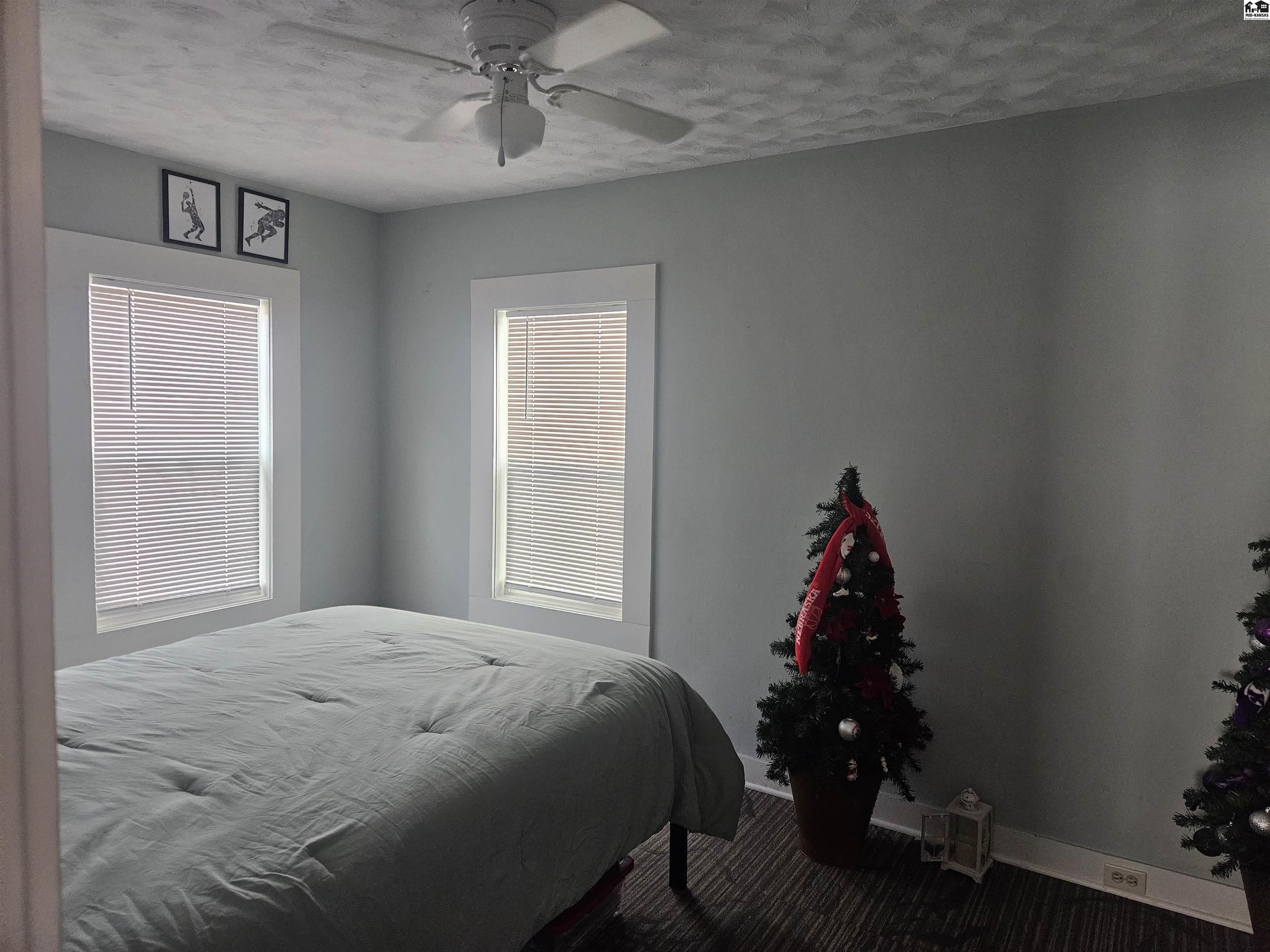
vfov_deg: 58.9
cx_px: 635
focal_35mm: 23
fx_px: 844
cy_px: 476
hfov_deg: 73.9
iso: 500
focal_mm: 5.4
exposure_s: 1/120
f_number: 1.8
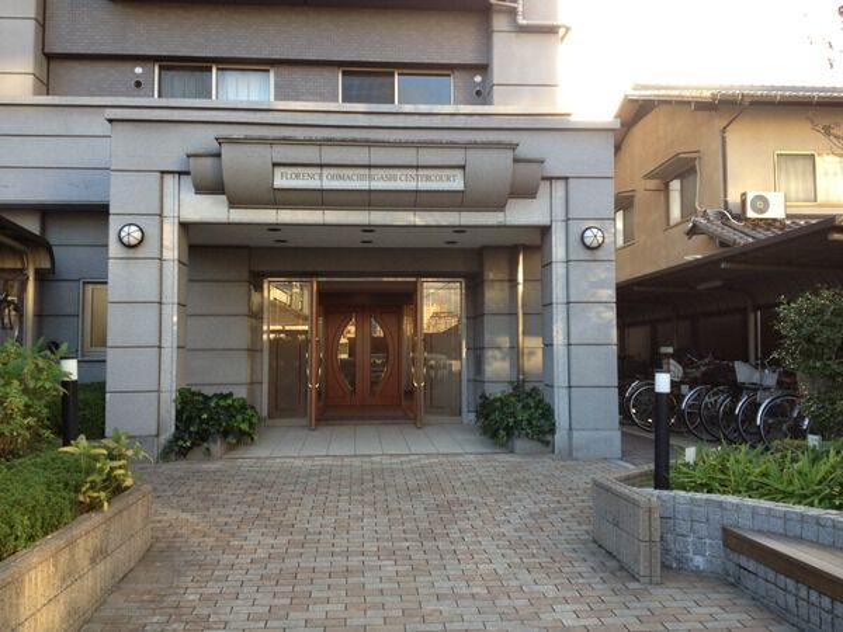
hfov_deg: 52.6
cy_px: 316
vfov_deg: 40.7
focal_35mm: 35
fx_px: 852
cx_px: 422
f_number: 2.4
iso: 80
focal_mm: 4.28
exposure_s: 1/120
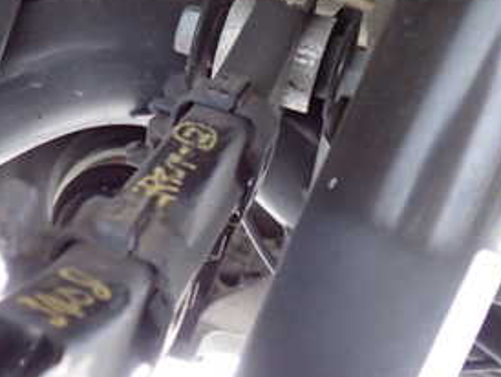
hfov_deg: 26.8
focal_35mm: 70
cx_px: 46
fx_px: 1014
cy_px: 106
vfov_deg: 20.9
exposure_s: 1/30
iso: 800
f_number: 2.4
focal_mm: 5.79
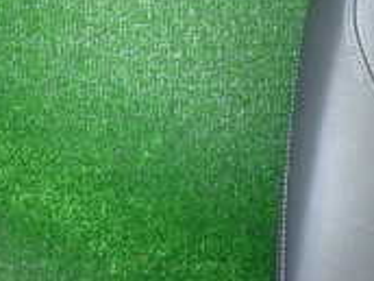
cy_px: 185
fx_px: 940
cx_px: 591
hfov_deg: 19.2
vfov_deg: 16.9
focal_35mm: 87
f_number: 2
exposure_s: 1/40
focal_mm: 4.5
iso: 200
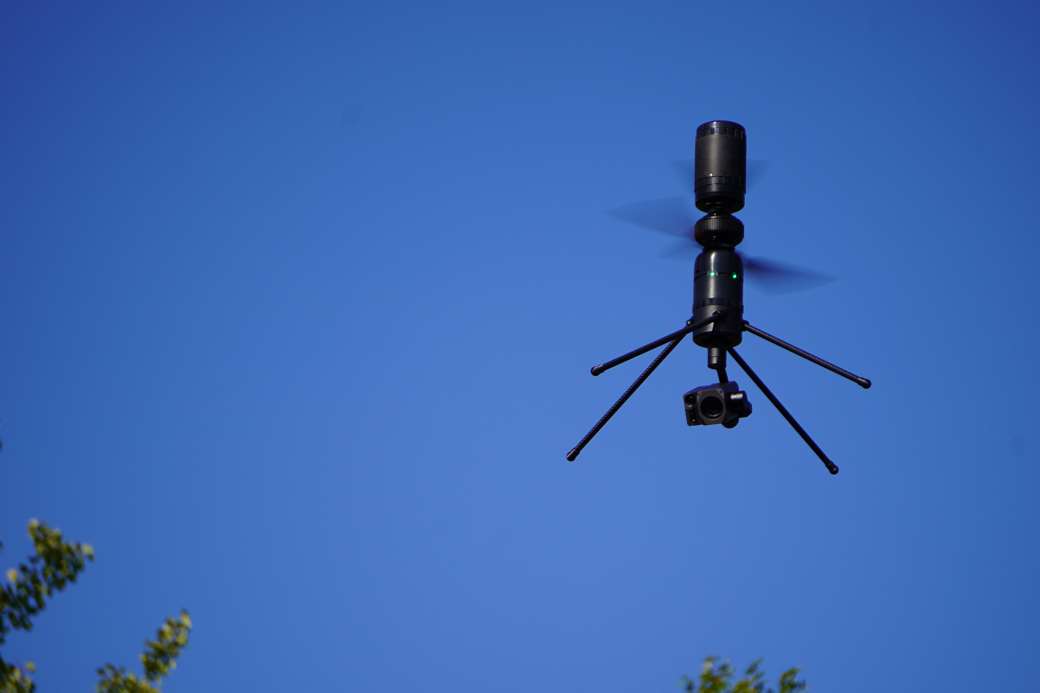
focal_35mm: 315
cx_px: 520
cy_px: 346
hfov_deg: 6.5
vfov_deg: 4.4
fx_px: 9099
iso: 100
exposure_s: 1/500
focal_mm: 210
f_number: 6.3
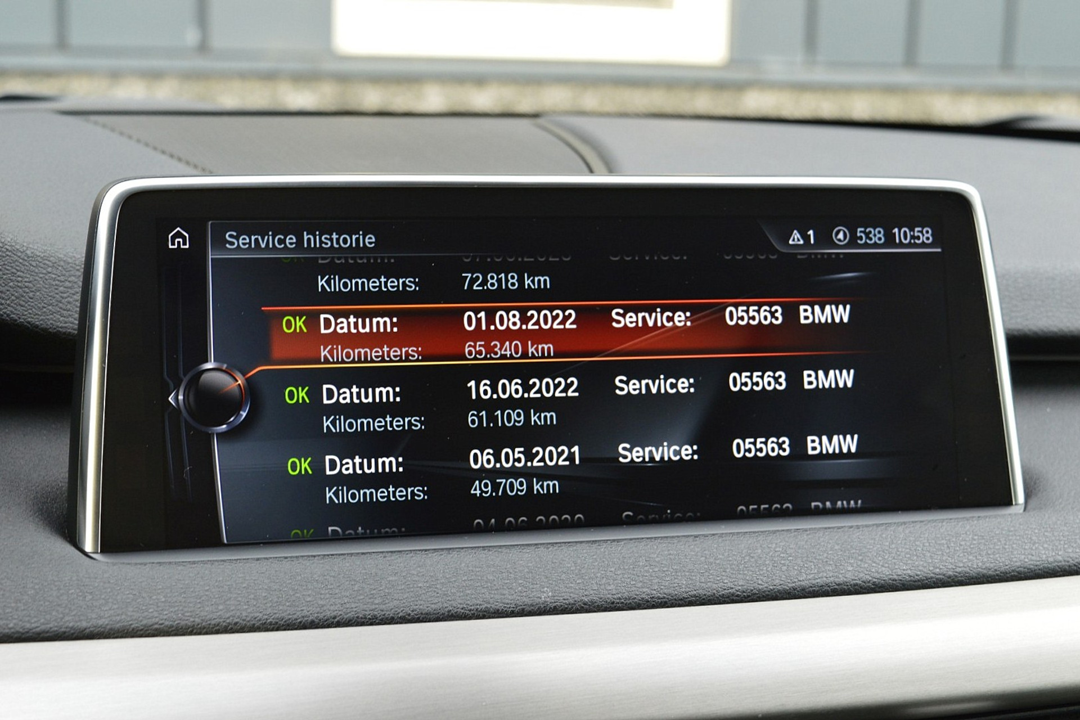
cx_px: 540
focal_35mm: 57
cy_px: 360
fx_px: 1710
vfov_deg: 23.8
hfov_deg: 35.1
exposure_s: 1/60
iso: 800
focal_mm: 38
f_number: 7.1
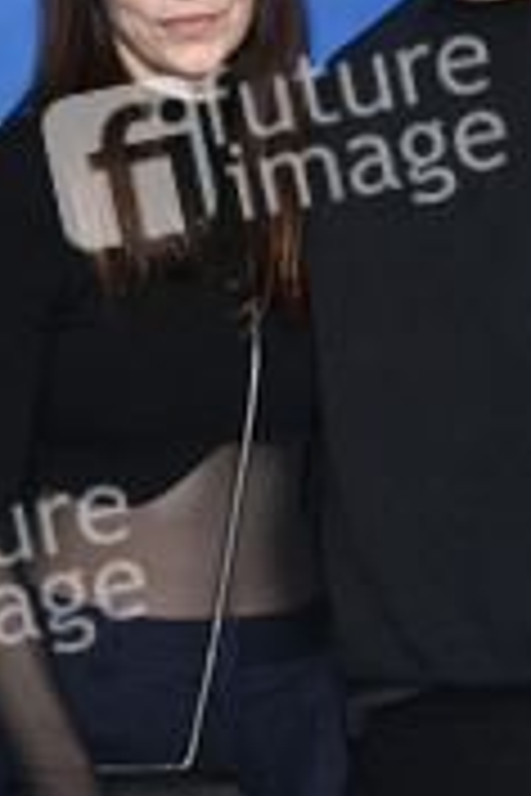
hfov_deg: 6.1
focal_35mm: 226
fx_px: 5000
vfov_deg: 9.1
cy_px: 369
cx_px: 405
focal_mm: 100
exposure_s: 1/250
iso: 800
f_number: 5.6
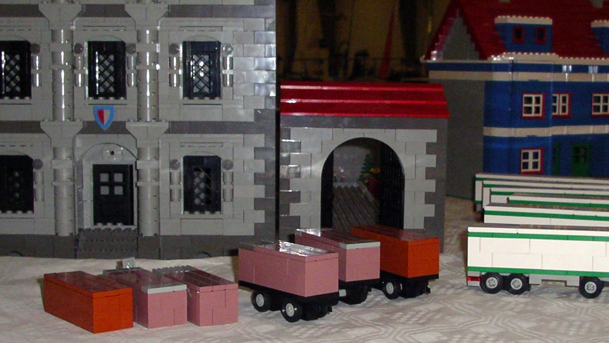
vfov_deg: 18.2
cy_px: 227
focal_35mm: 66
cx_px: 377
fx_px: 1066
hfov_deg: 31.8
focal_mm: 5.7
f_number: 2.8
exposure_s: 1/60
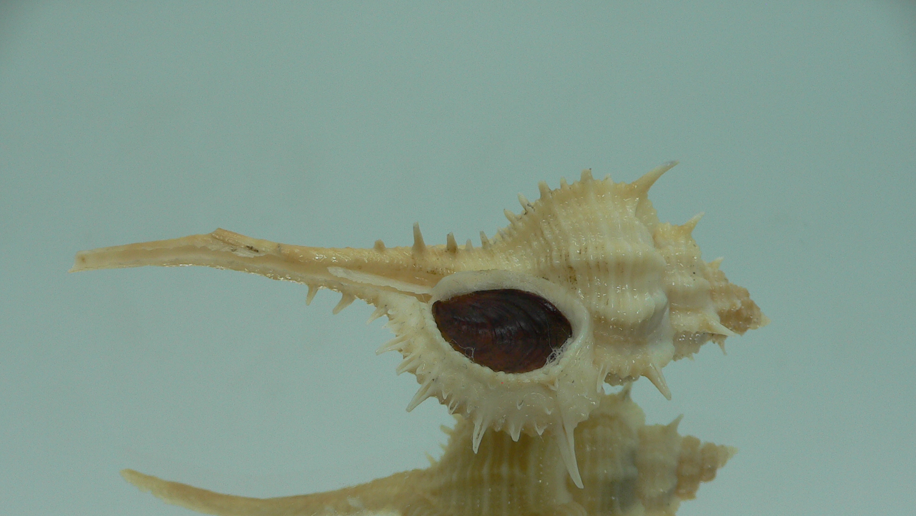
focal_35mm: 39
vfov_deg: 30.3
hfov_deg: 51.6
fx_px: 947
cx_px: 450
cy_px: 314
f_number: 2.8
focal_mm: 4.6
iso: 80
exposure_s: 1/60
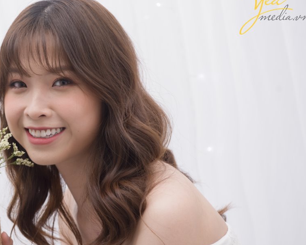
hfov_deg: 17.5
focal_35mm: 109
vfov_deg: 14.1
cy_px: 157
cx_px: 61
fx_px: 988
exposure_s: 1/125
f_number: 4.8
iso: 125
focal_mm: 70
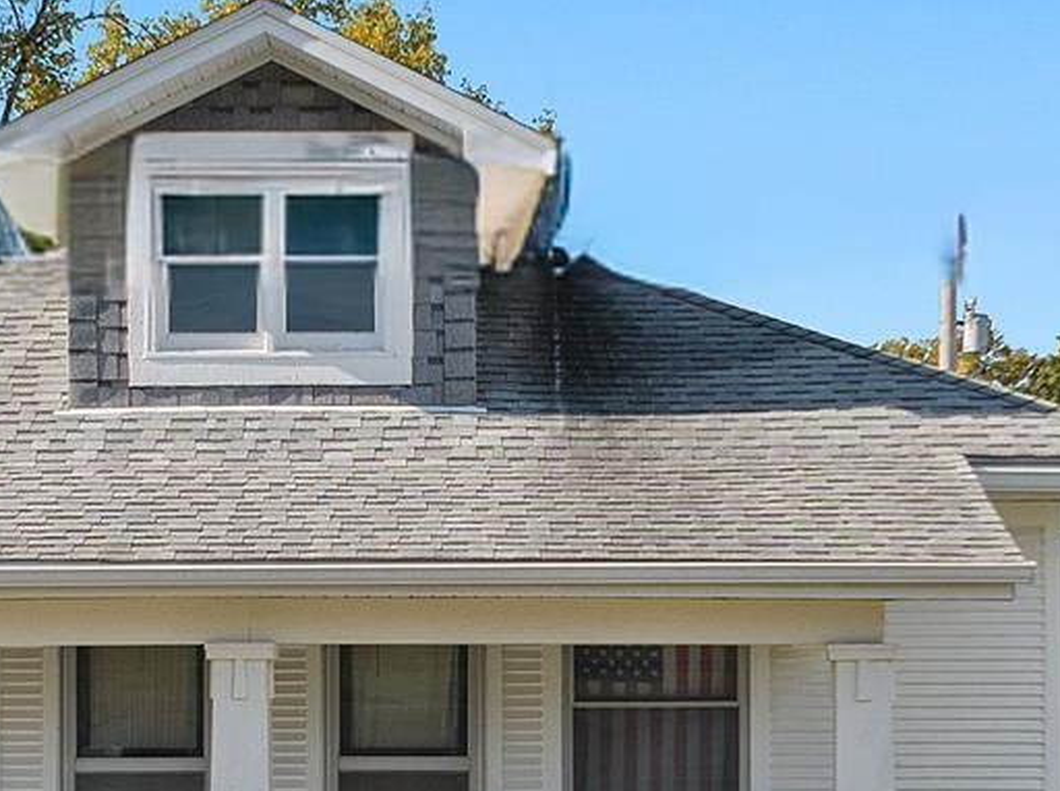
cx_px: 275
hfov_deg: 38.8
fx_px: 1467
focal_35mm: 48
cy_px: 607
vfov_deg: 29.6
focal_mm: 12.29
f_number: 2.8
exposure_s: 1/800
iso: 170
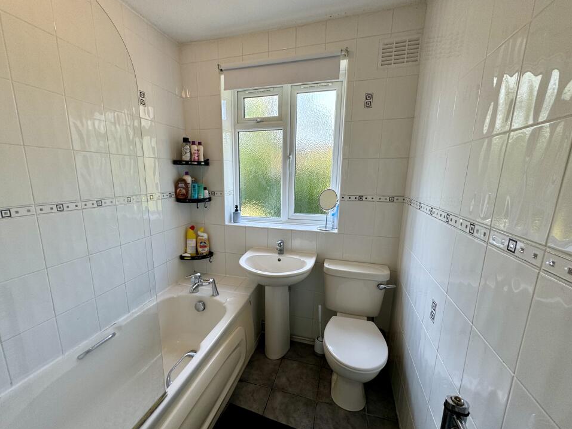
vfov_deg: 81.7
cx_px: 267
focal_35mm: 15
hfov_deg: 98.0
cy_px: 225
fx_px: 248
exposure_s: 1/99
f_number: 2.2
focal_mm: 2.22
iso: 64
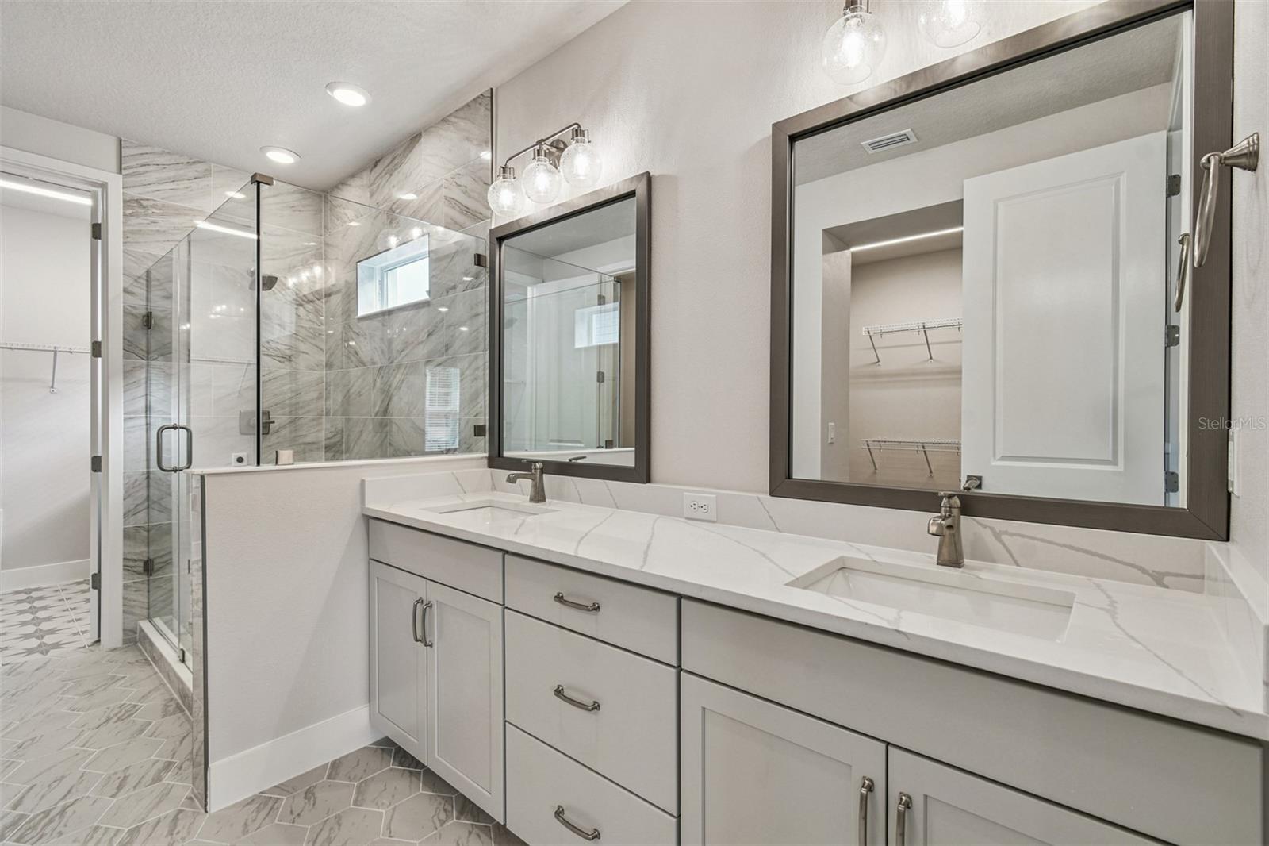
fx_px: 529
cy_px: 423
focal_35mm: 15
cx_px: 634
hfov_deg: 100.4
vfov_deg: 77.3
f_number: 7.1
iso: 100
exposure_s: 1/10
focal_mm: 10
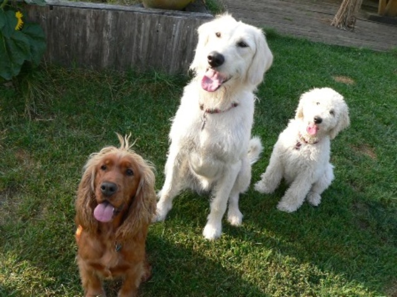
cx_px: 198
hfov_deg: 51.4
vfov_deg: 39.7
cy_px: 148
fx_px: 413
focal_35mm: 36
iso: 80
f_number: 4
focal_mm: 6
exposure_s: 1/100
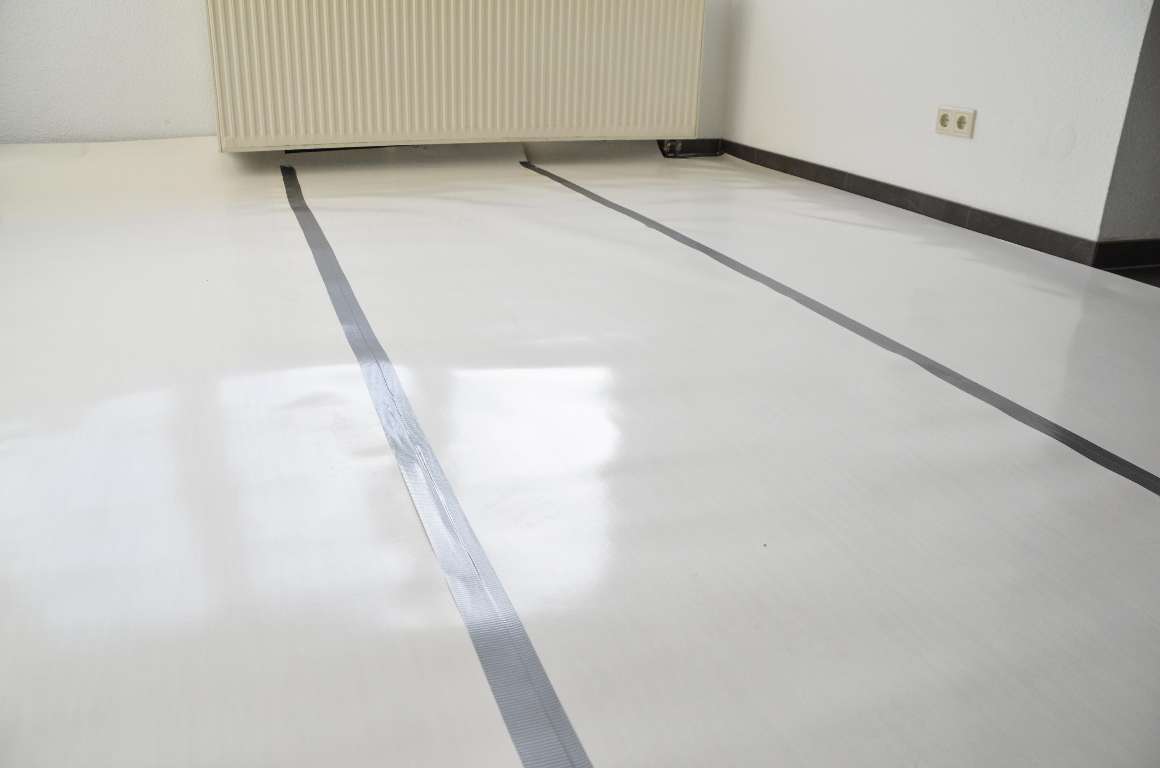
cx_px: 580
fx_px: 868
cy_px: 384
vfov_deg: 47.7
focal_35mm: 27
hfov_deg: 67.5
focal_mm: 18
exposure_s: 1/250
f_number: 7.1
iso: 400
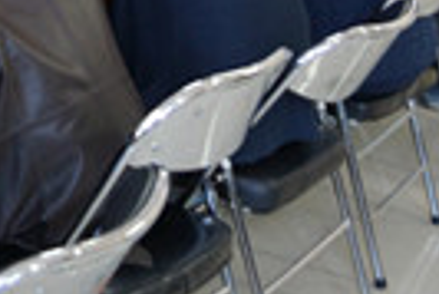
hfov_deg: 20.7
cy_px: -117
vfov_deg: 14.7
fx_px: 1074
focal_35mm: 88
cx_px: -160
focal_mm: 18
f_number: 4
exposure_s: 1/30
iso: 400
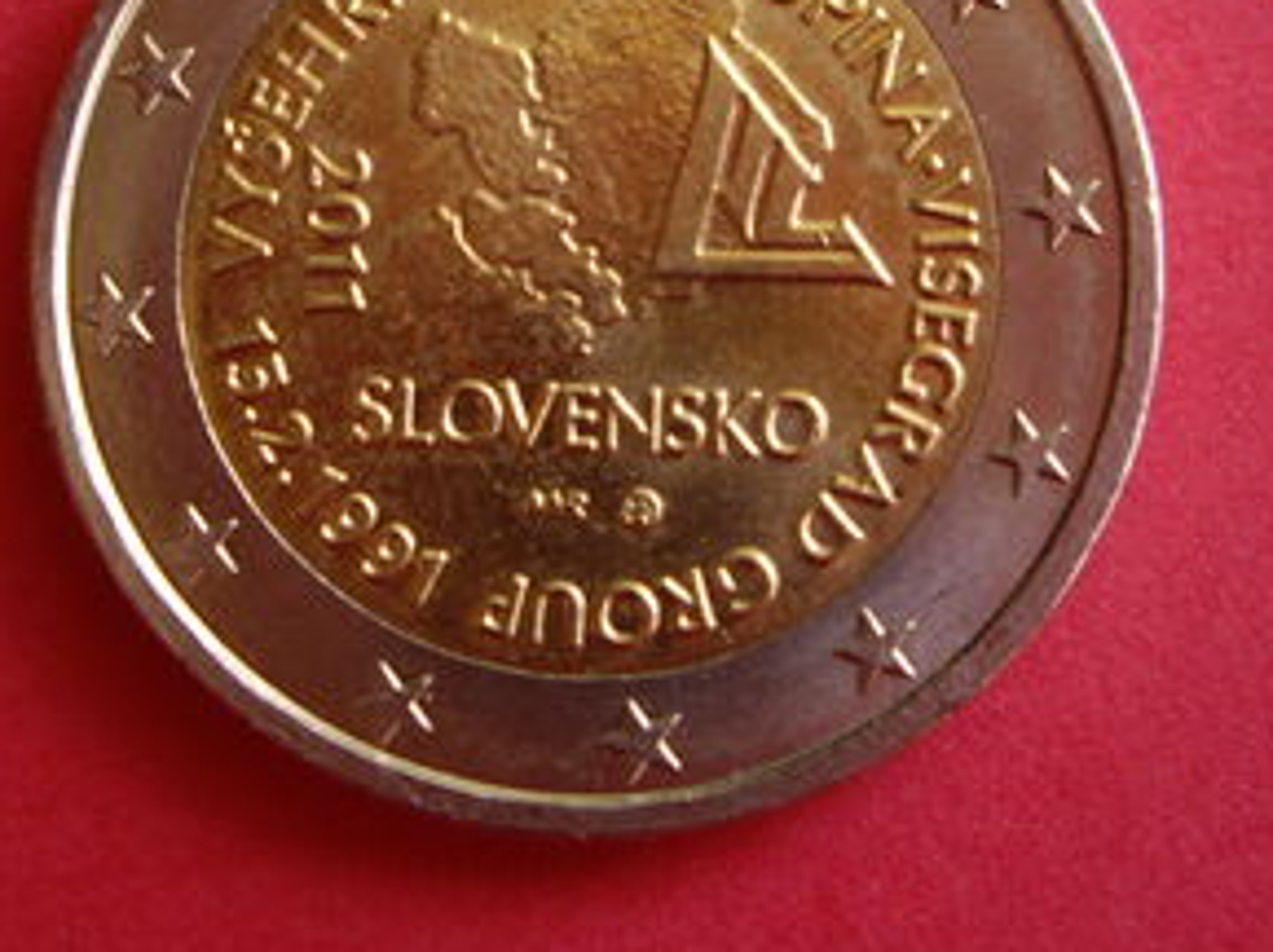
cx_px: 603
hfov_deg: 24.7
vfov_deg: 18.5
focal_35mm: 79
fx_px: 2902
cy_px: 260
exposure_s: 1/125
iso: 64
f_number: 2.8
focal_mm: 7.9
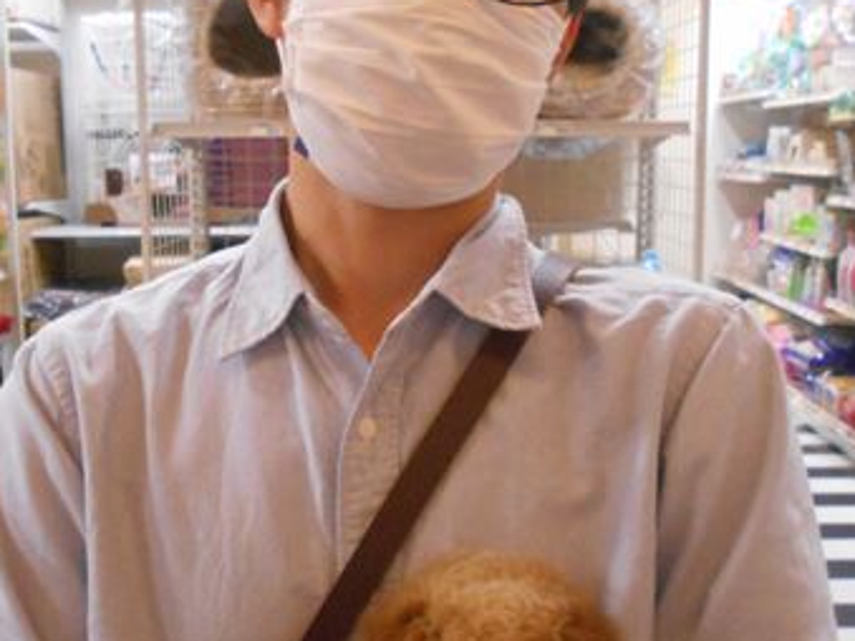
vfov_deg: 31.5
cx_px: 454
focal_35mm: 46
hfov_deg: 41.2
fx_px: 1136
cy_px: 333
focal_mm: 4.6
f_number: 3.2
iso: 800
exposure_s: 1/80
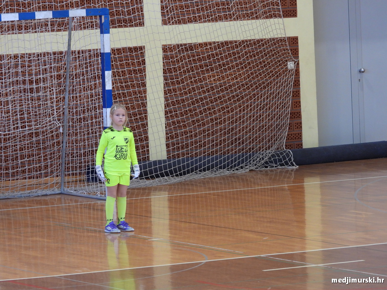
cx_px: 194
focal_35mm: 275
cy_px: 145
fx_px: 3074
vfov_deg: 5.4
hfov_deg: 7.2
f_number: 4.5
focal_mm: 49.5
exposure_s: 1/50
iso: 400
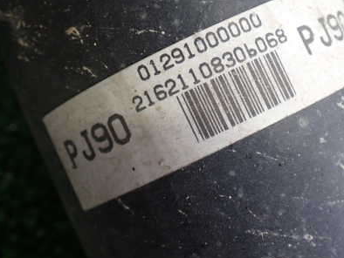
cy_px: 97
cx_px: 216
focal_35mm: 67
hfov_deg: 28.8
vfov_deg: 21.9
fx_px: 666
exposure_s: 1/40
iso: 320
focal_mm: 7.84
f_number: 2.9
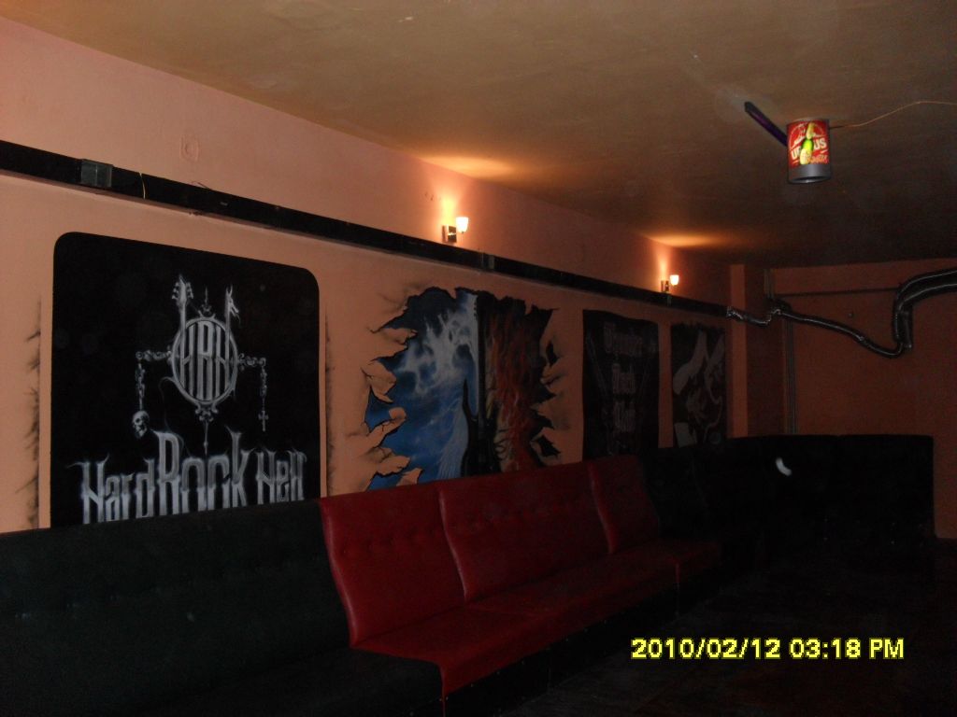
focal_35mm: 35
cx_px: 478
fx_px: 968
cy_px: 358
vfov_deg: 40.7
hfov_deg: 52.6
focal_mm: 6.3
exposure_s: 1/45
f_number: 3.2
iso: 200
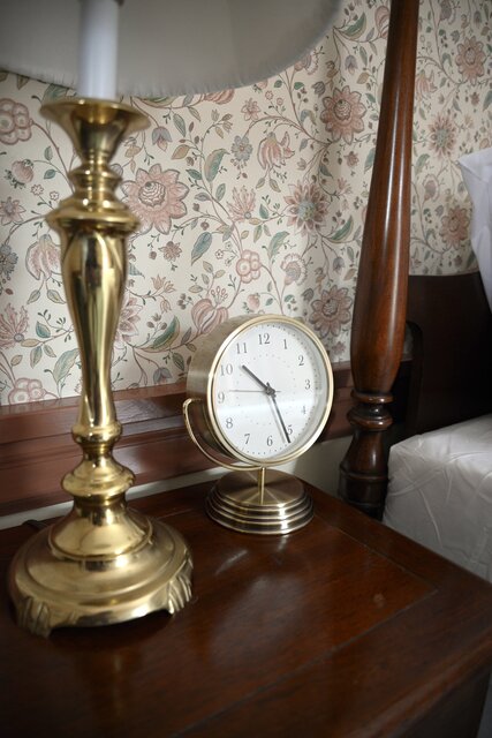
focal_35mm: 24
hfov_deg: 53.2
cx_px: 246
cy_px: 369
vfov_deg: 73.7
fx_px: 492
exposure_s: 1/320
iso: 1000
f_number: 3.5
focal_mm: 24
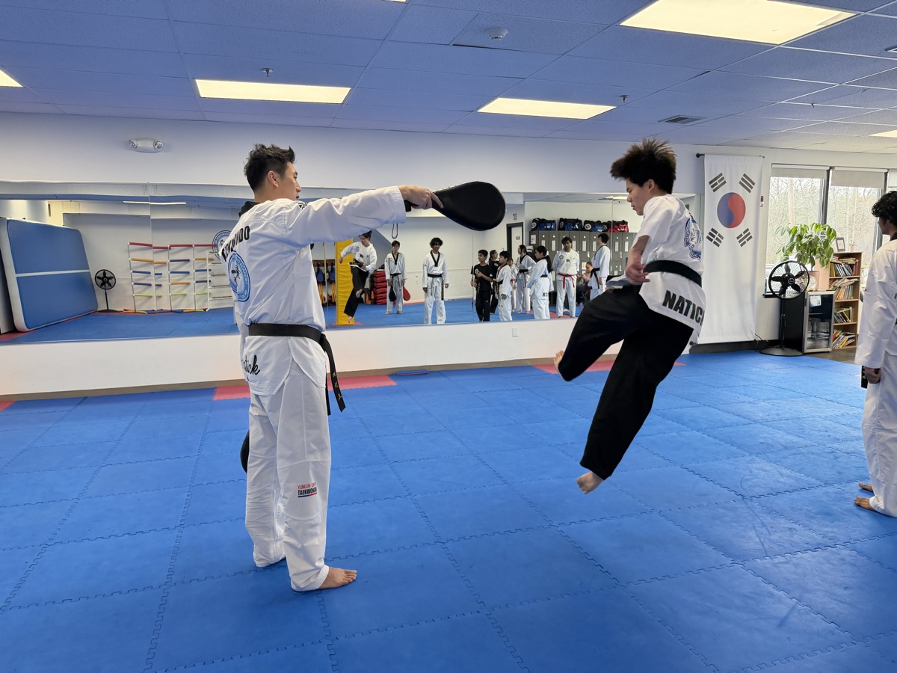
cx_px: 448
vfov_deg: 56.8
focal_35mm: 24
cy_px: 336
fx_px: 622
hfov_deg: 71.6
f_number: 1.78
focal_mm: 6.76
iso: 160
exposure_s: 1/230
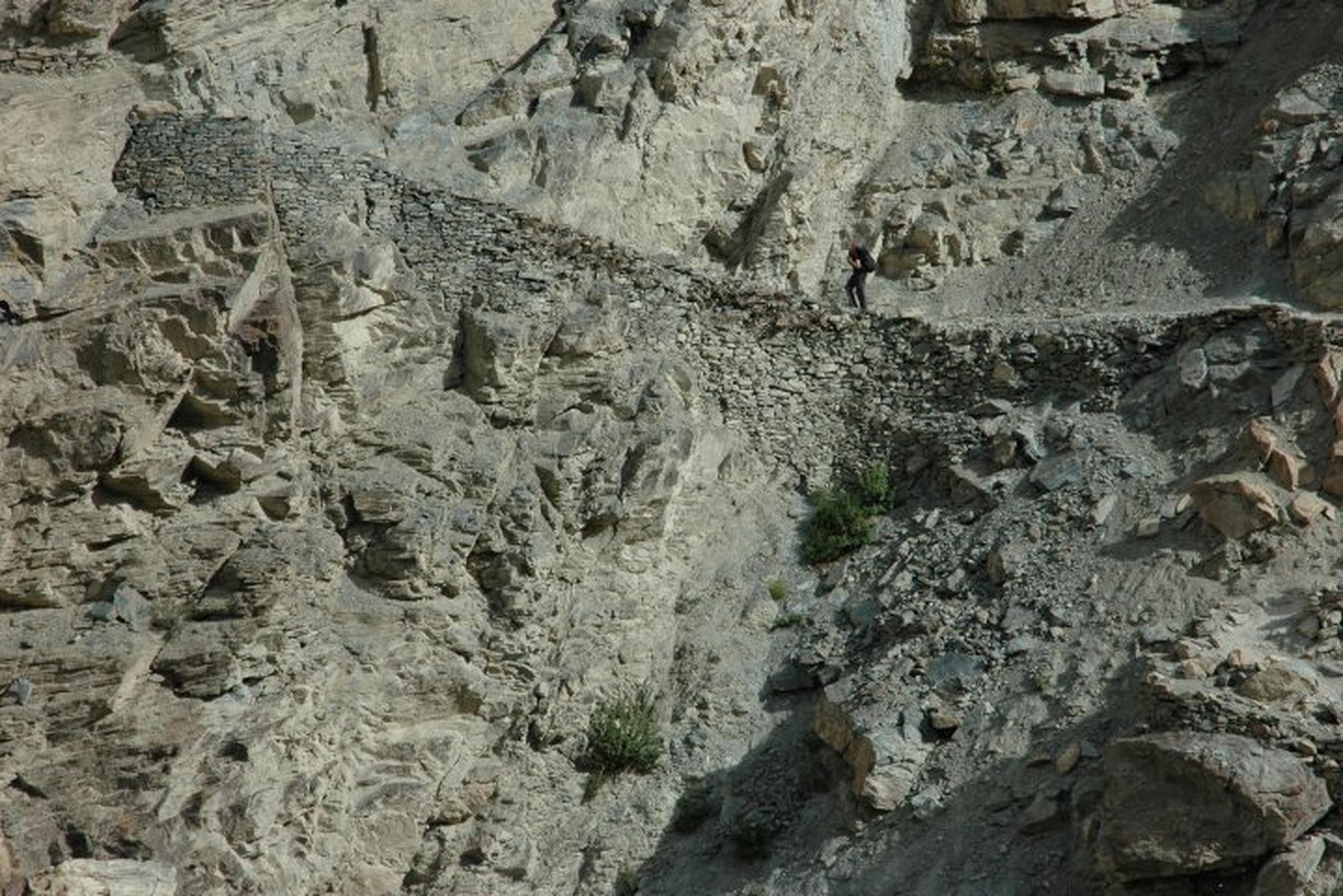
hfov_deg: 19.5
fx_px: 3917
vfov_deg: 13.0
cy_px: 448
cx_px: 672
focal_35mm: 105
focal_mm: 70
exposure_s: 1/320
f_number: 9
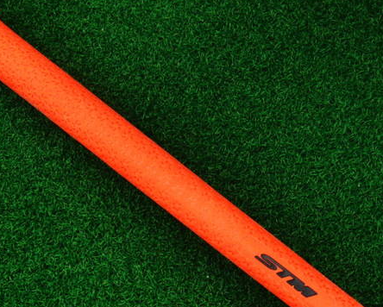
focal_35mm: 52
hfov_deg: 35.9
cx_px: 170
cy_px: 196
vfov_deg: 29.0
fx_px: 590
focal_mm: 6.42
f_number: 3.6
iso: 400
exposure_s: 1/60
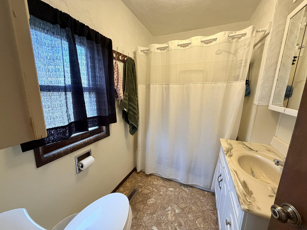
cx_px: 154
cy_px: 115
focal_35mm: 14
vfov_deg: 85.7
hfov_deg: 102.1
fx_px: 124
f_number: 2.2
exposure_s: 1/60
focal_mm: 2.22
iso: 400
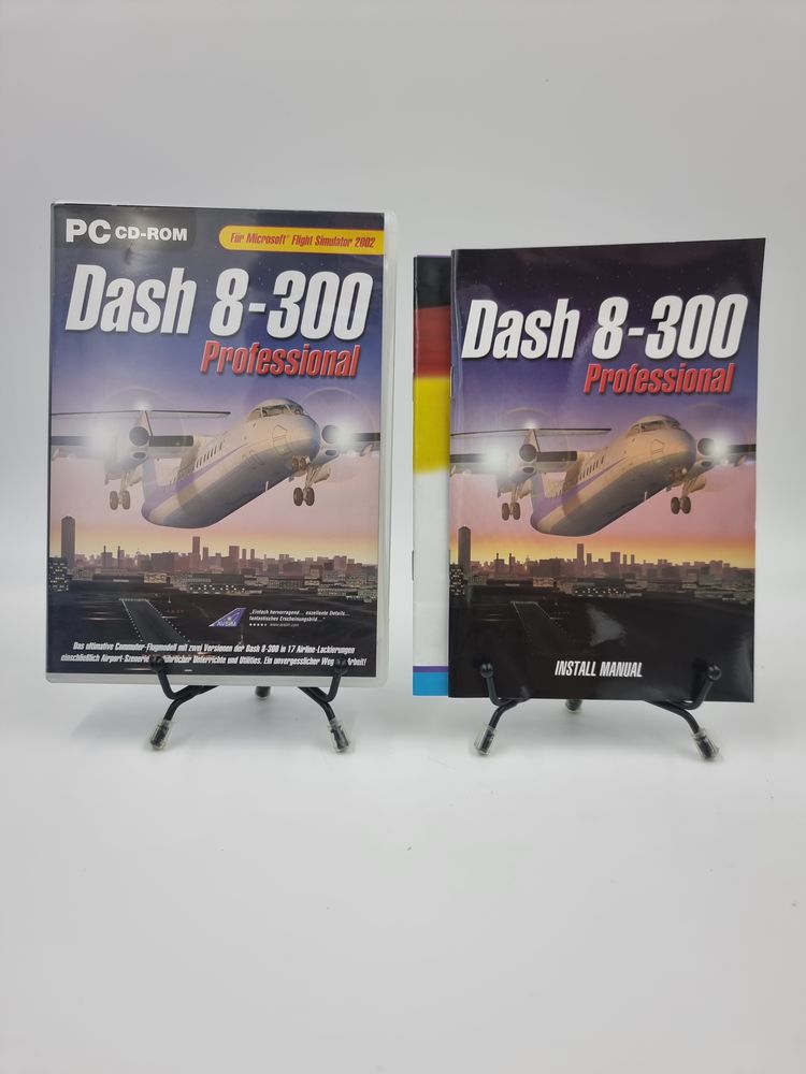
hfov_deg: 56.8
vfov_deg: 71.6
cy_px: 537
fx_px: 745
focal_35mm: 24
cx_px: 403
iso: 50
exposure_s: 1/120
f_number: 1.8
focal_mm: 6.7
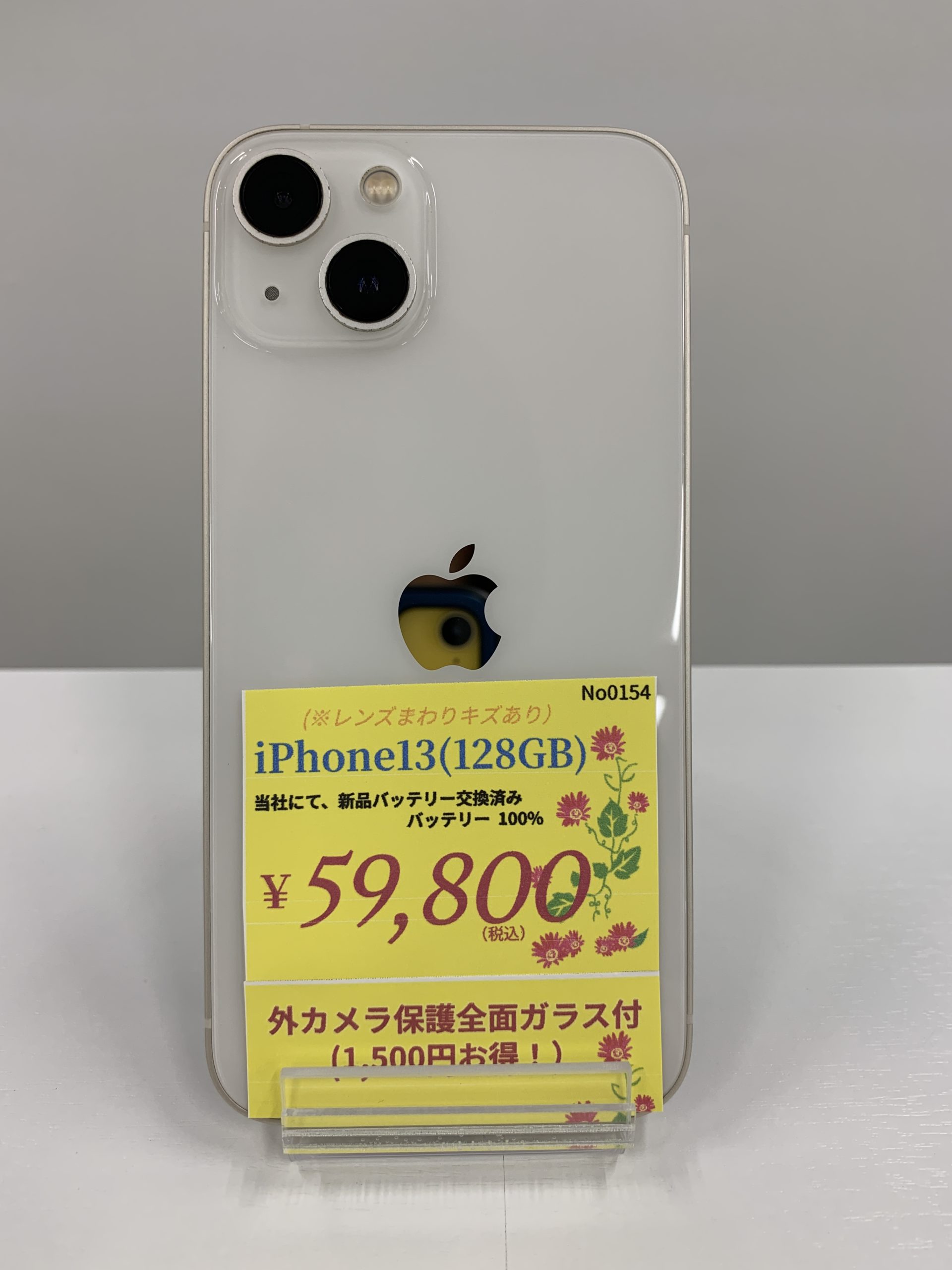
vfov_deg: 67.3
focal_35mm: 26
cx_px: 476
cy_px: 635
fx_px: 953
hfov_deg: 53.1
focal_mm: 4.25
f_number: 1.8
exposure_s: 1/122
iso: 32
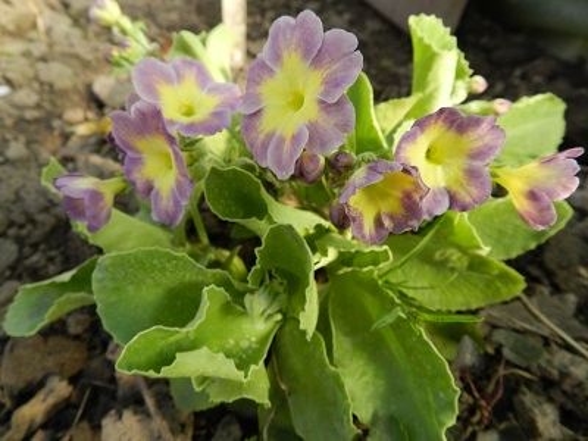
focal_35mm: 23
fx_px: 391
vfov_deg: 58.9
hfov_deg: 73.9
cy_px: 220
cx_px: 294
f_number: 3.4
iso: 160
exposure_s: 1/250
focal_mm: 4
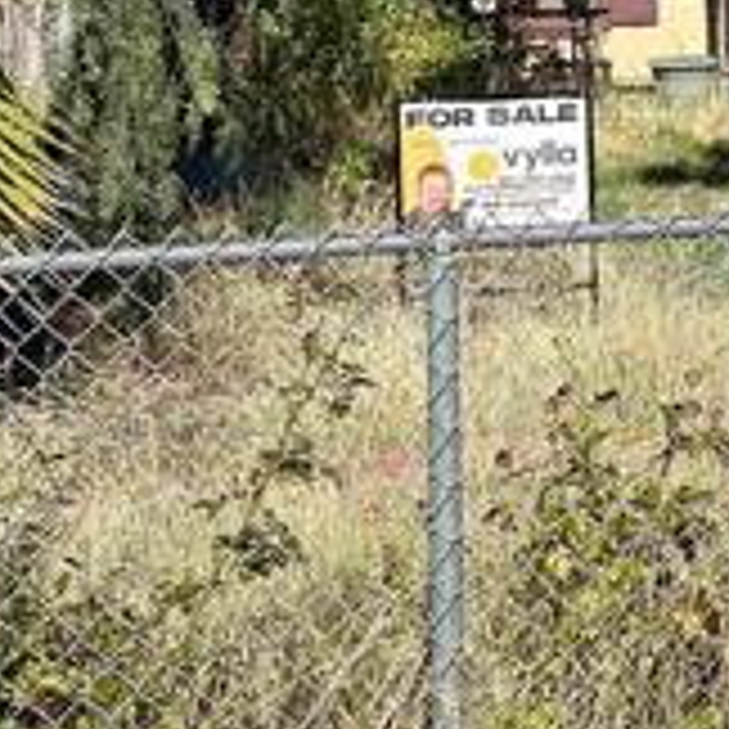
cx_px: 792
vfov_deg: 20.2
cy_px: 68
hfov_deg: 19.8
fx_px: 2001
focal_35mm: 84
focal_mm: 6.86
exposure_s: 1/4545
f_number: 1.78
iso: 80
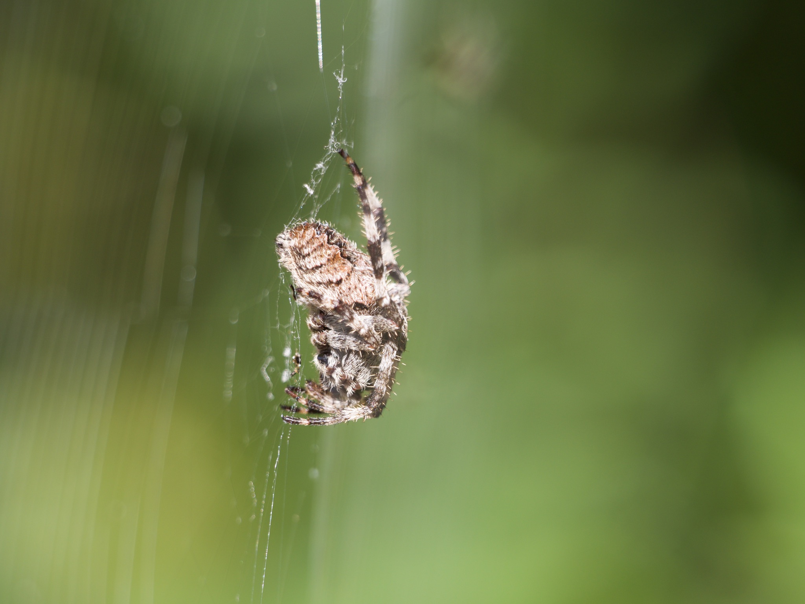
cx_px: 402
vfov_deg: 1.9
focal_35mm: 800
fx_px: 18604
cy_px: 302
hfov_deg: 2.5
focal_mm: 400
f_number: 8
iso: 200
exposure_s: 1/160
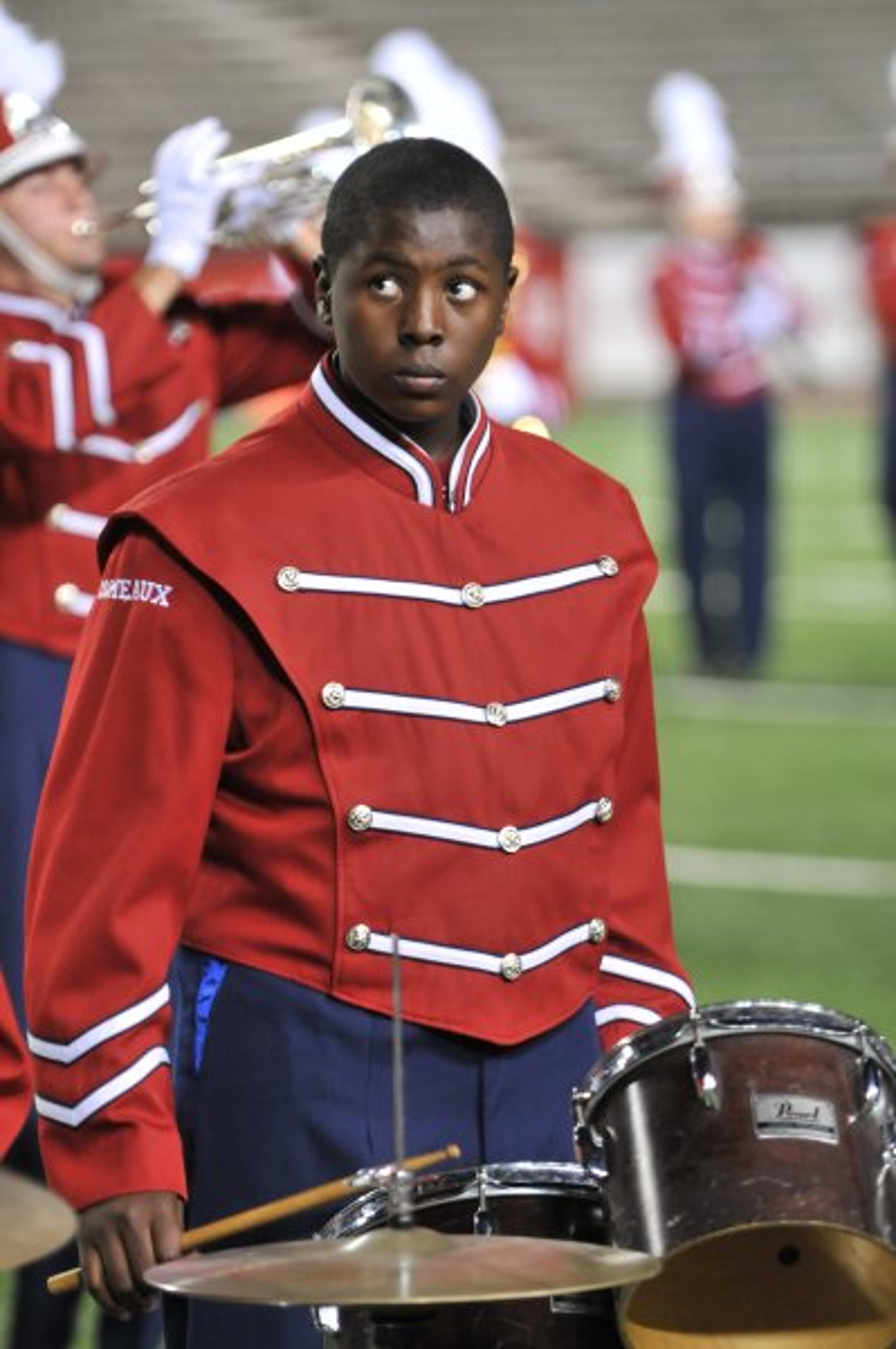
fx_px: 8694
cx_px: 448
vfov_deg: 8.9
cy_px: 674
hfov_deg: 5.9
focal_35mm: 232
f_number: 2.8
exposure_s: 1/125
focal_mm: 155
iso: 800
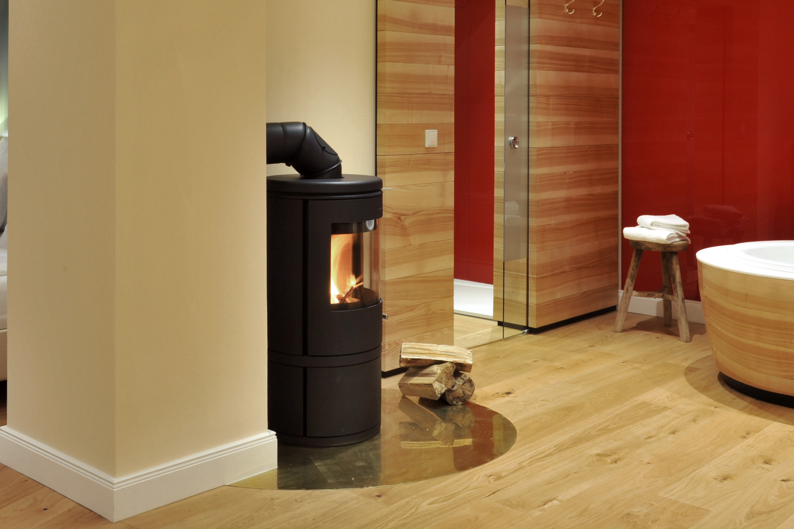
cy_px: 107
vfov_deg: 30.4
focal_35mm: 43
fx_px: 948
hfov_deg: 45.3
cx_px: 335
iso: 400
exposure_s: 1.6
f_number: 20
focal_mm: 26
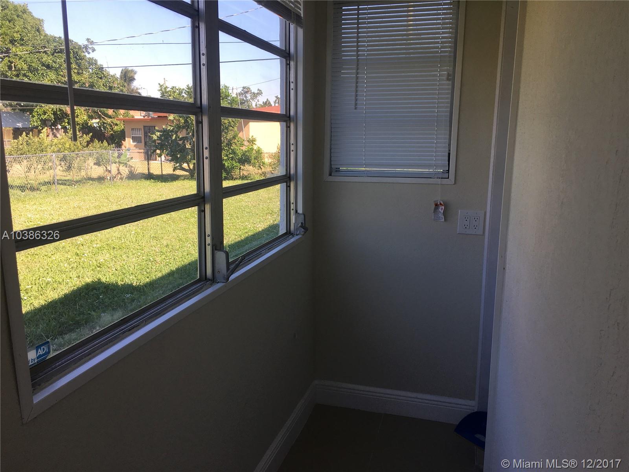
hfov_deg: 61.7
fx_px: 527
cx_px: 314
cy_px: 236
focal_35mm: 29
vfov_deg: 48.2
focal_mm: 4.15
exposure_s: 1/432
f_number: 2.2
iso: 25
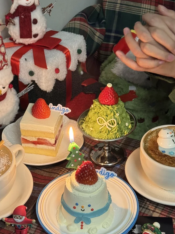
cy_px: 102
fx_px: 526
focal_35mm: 78
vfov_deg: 25.0
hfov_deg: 18.9
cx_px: 76
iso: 400
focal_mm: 6.76
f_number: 1.78
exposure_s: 1/33
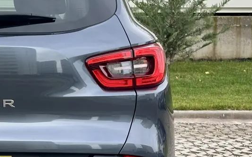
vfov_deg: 9.6
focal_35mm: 137
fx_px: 941
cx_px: -30
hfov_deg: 14.9
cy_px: 93
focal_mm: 6.86
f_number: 1.78
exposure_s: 1/601
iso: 64
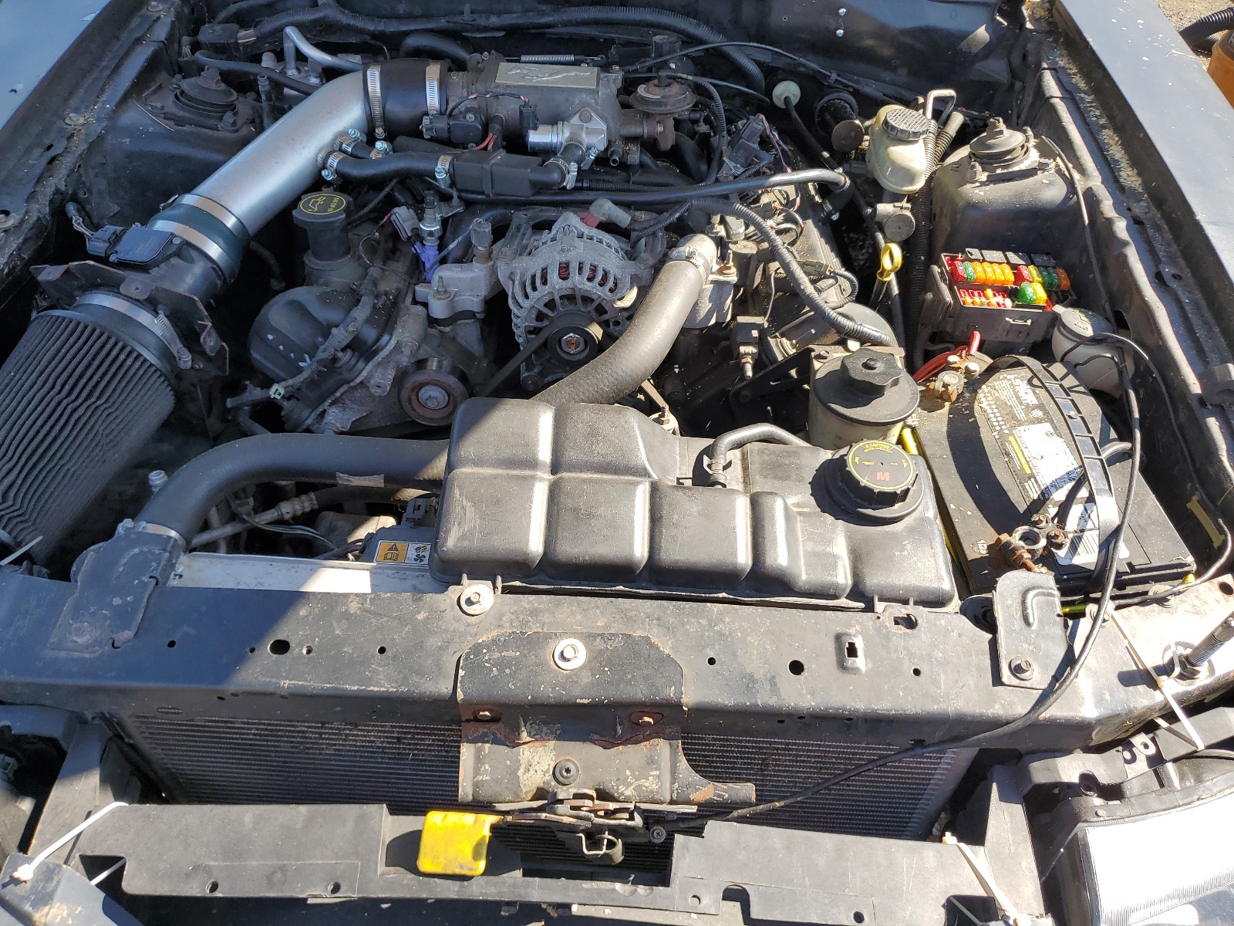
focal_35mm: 26
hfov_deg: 67.3
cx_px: 617
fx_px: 927
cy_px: 463
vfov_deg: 53.1
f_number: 1.5
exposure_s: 1/769
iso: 50
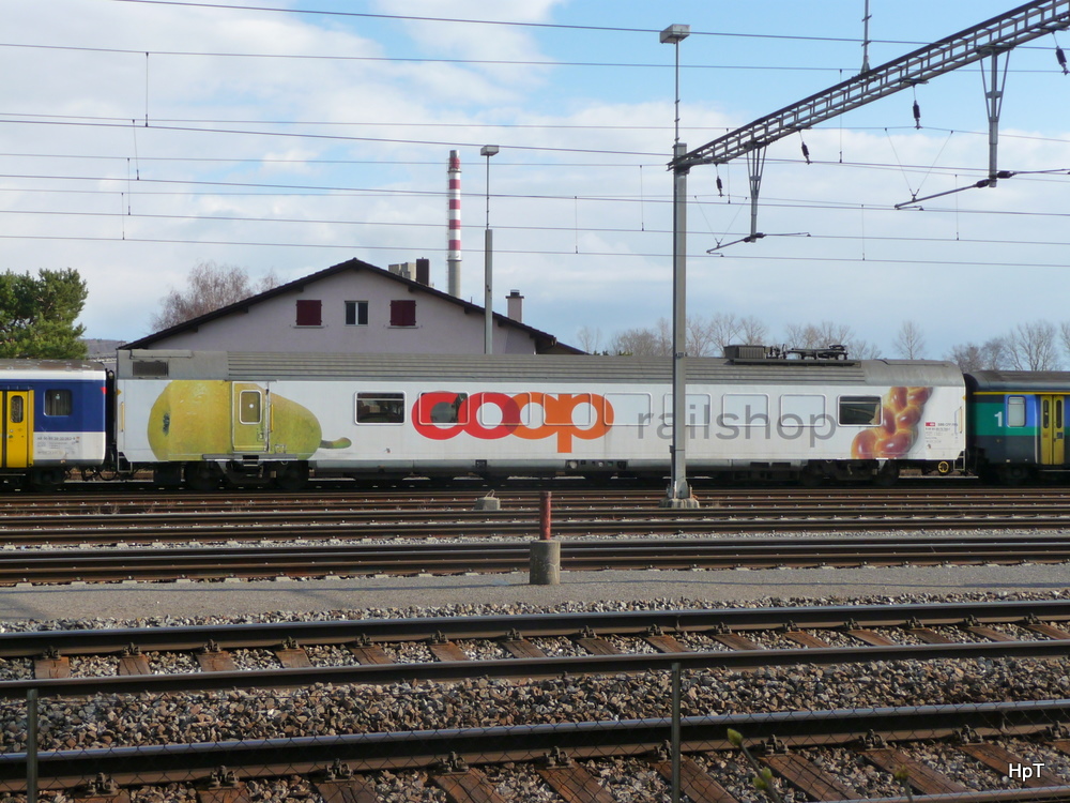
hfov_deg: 34.9
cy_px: 402
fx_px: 1700
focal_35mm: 55
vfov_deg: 26.6
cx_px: 535
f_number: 4.3
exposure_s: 1/640
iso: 160
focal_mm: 9.3
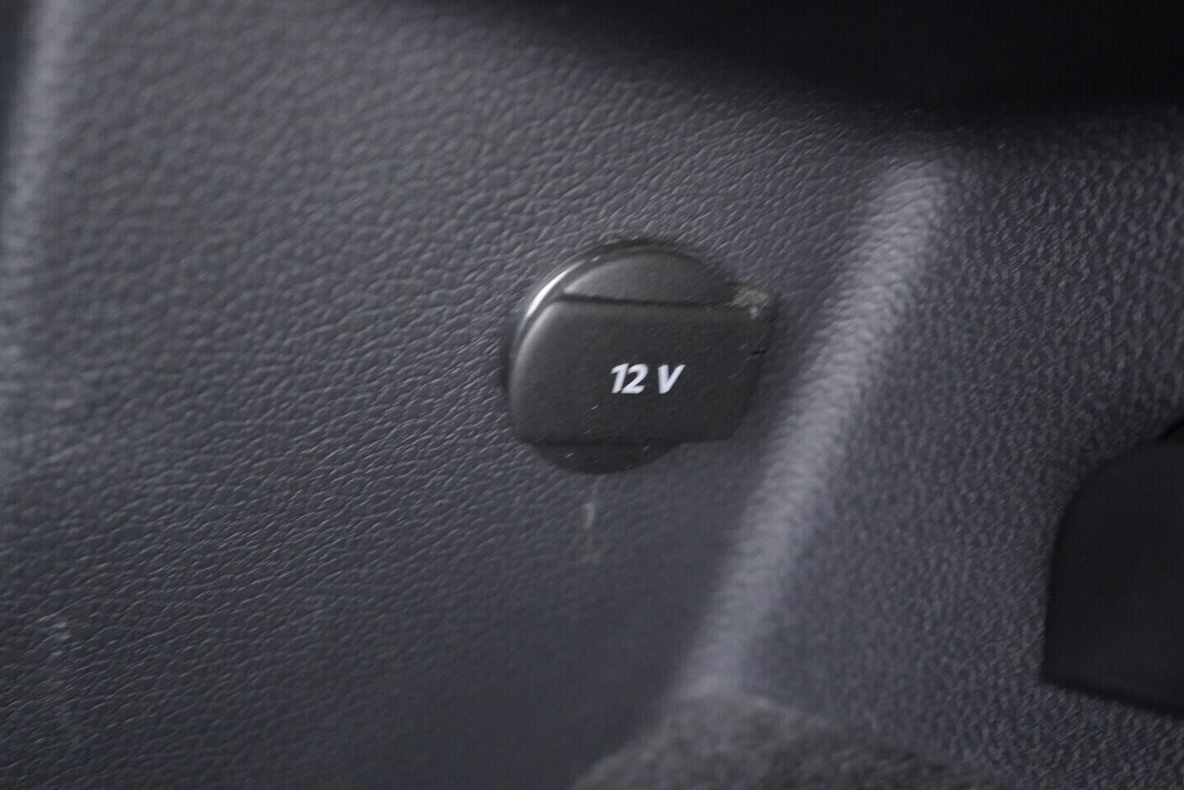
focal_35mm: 36
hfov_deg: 53.1
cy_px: 395
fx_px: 1184
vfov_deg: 36.9
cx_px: 592
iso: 5000
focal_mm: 24
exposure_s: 1/40
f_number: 2.8
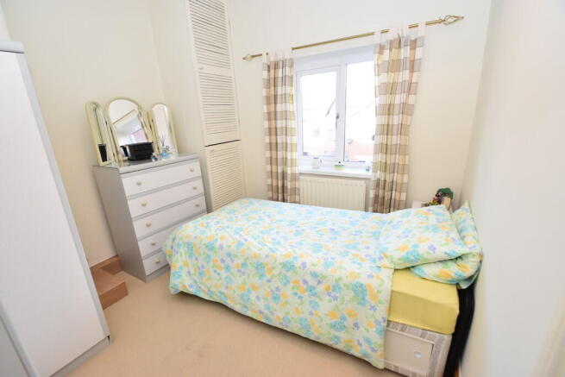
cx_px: 282
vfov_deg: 77.4
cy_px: 188
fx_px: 235
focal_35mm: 15
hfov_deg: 100.4
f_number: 5.6
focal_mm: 10
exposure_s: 1/125
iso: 800
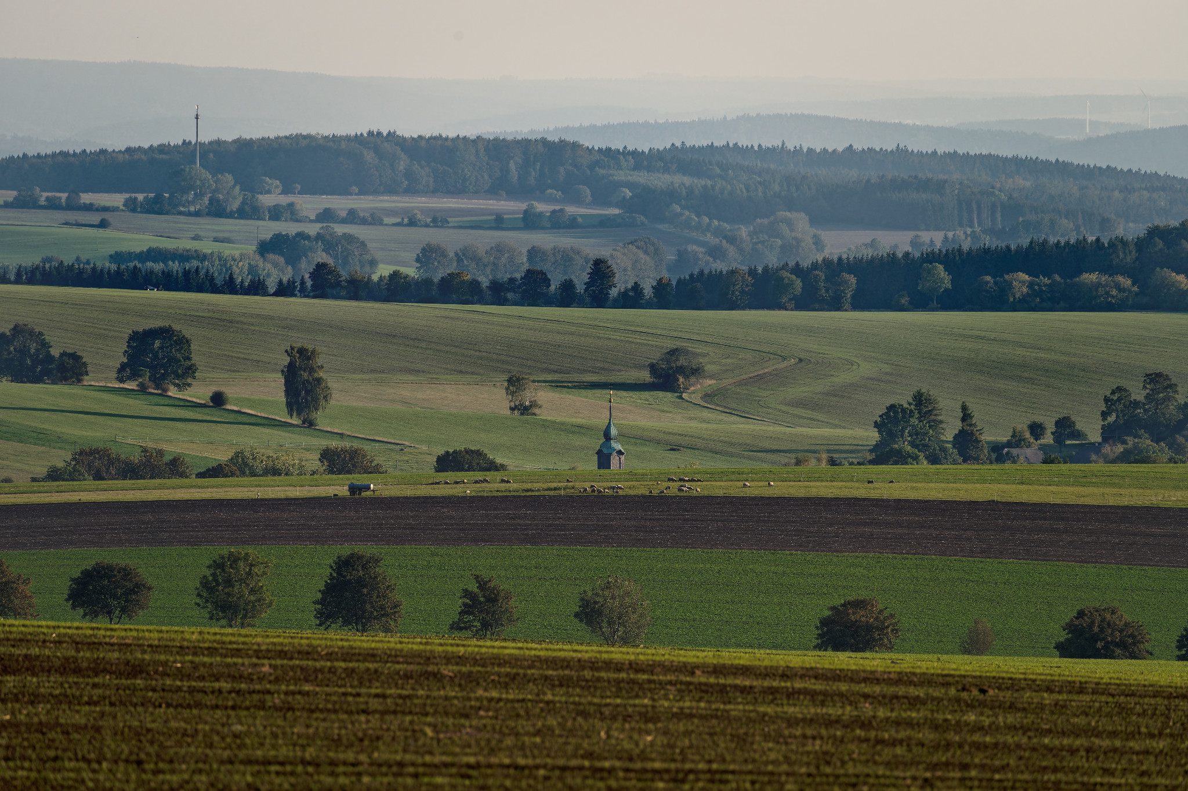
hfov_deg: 5.2
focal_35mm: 400
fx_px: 13198
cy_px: 396
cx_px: 594
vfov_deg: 3.4
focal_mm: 400
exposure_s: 1/500
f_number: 10
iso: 400
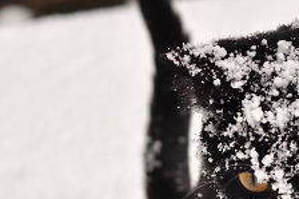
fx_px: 1942
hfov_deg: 8.8
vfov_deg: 5.8
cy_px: 309
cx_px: 244
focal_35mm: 234
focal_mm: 50
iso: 200
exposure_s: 1/640
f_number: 5
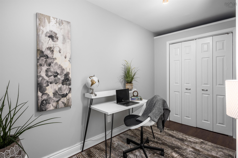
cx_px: 119
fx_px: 119
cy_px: 79
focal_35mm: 18
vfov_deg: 67.4
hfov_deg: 90.0
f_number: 7.1
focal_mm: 12
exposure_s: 1/3
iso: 320
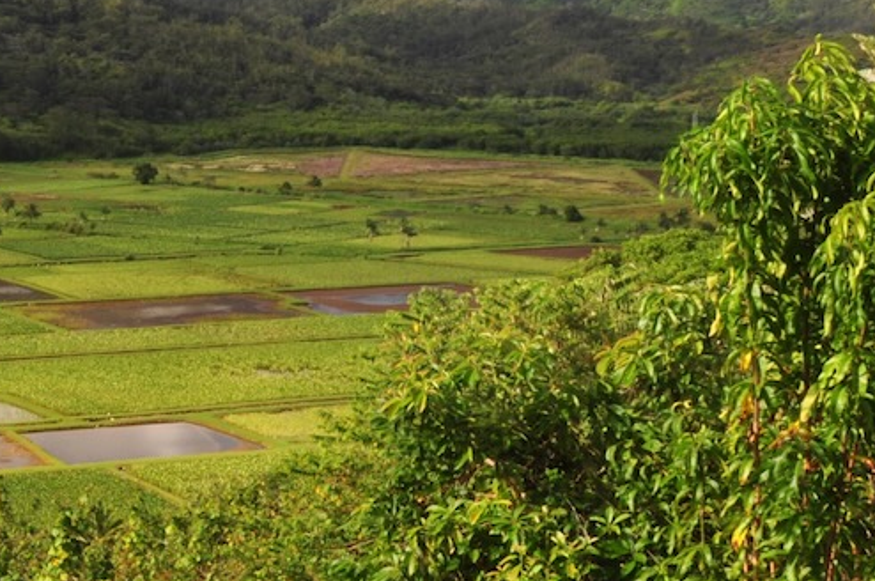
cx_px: -168
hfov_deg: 25.9
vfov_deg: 19.4
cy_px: 345
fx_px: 1699
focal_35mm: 70
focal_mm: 18
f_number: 22
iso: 200
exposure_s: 1/10
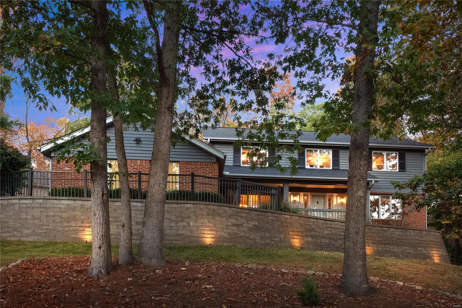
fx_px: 385
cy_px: 154
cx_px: 231
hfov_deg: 61.9
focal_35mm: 30
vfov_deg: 43.6
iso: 1250
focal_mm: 15
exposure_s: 1/25
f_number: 8
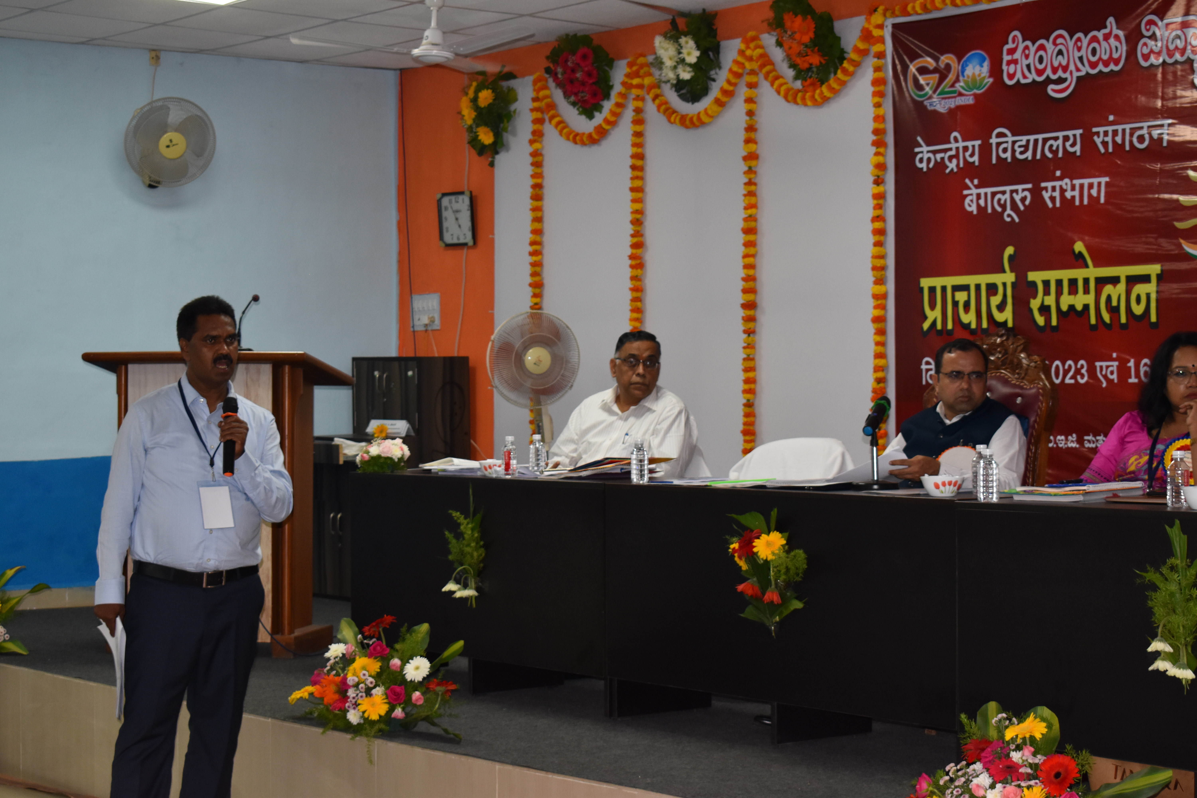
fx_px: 2294
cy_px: 399
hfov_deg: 29.2
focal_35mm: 69
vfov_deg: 19.7
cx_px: 598
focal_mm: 46
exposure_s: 1/60
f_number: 5.3
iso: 900
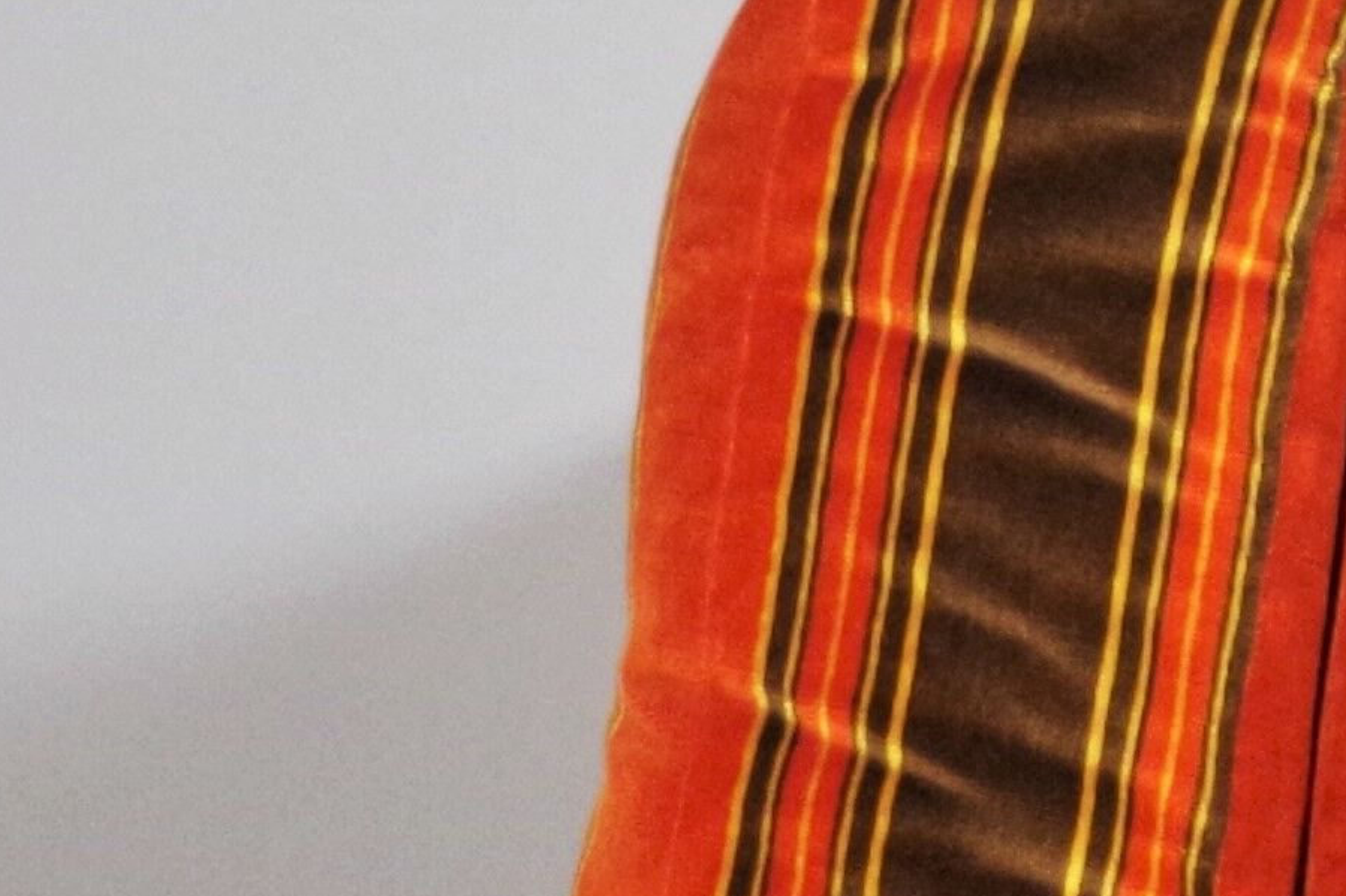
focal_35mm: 207
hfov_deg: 9.7
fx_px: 7738
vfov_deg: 6.6
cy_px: 1050
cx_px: 1839
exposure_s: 1/60
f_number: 4
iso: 800
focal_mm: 21.25
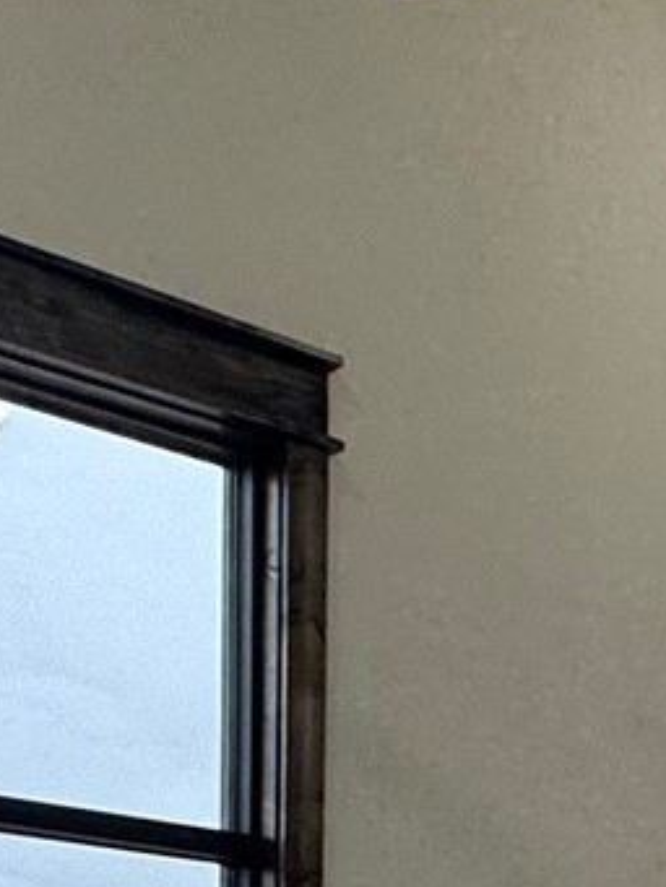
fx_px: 2153
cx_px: 981
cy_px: 1308
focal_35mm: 84
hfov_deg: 16.2
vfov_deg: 20.2
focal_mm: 2.22
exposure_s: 1/120
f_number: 2.2
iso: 80
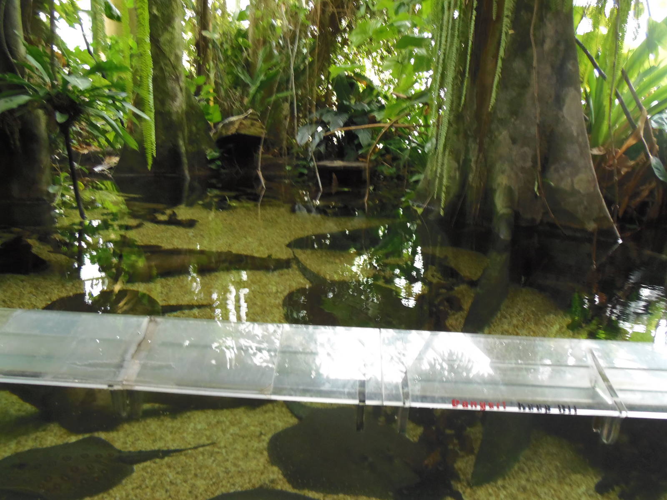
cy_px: 250
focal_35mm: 24
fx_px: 462
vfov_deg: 56.8
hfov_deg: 71.6
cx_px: 334
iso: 200
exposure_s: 1/13
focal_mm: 4.3
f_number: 2.9
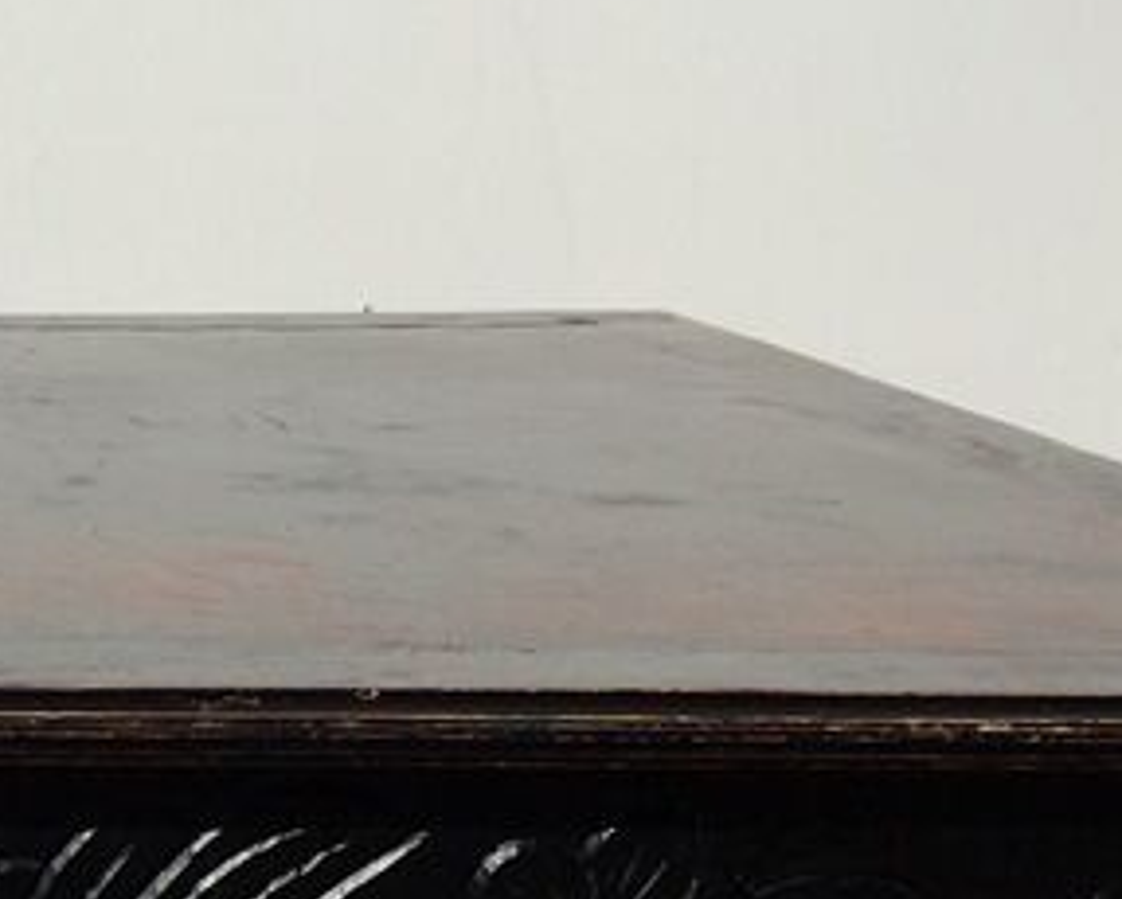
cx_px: -590
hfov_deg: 17.1
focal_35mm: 101
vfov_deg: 15.0
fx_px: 3356
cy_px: 938
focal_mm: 4.15
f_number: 2.2
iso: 32
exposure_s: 1/4115
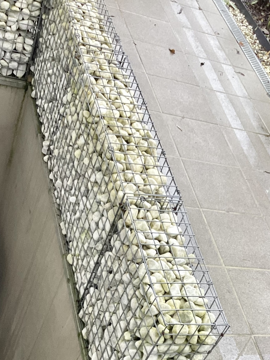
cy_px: 297
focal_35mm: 55
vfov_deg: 33.7
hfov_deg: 26.5
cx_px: 163
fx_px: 572
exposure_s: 1/60
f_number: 2.4
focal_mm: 3.3
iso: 80
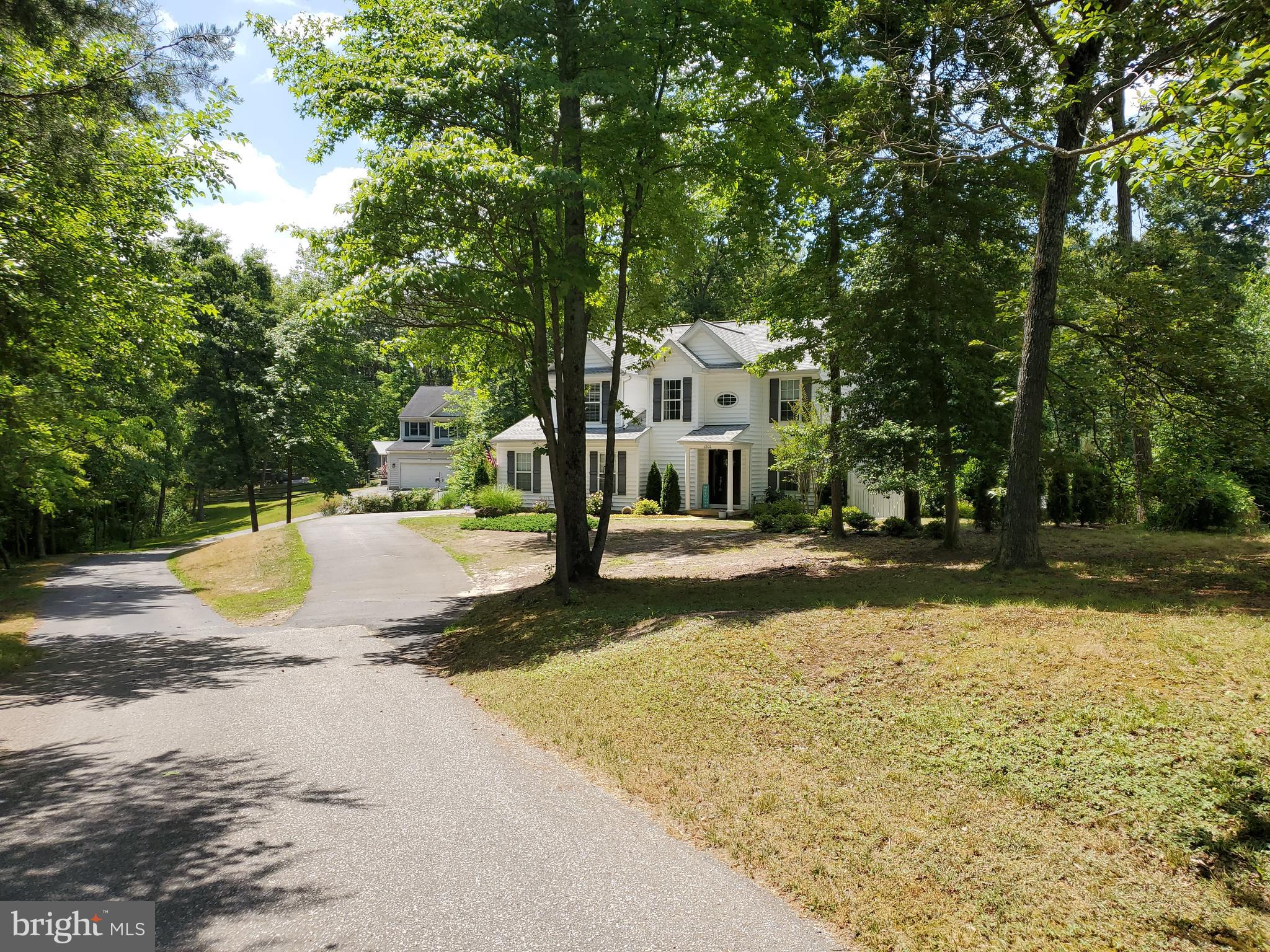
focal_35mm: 26
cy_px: 476
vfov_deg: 53.1
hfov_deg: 67.3
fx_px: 954
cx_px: 635
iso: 50
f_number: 1.5
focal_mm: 4.3
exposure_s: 1/1751
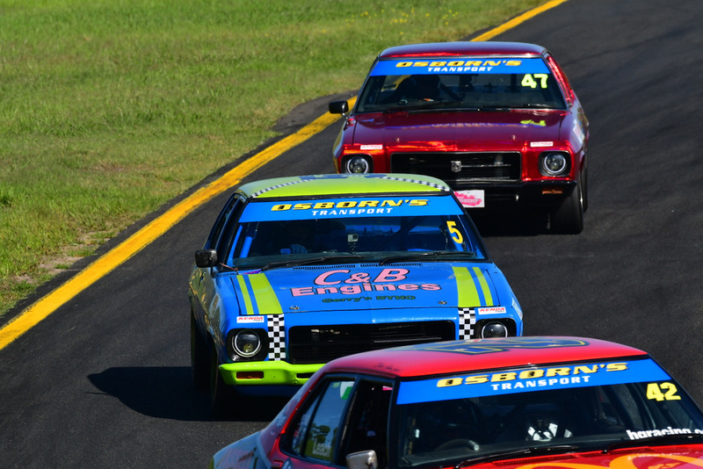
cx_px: 352
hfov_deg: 3.3
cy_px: 234
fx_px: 12306
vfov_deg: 2.2
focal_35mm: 630
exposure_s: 1/640
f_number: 13
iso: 400
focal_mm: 420
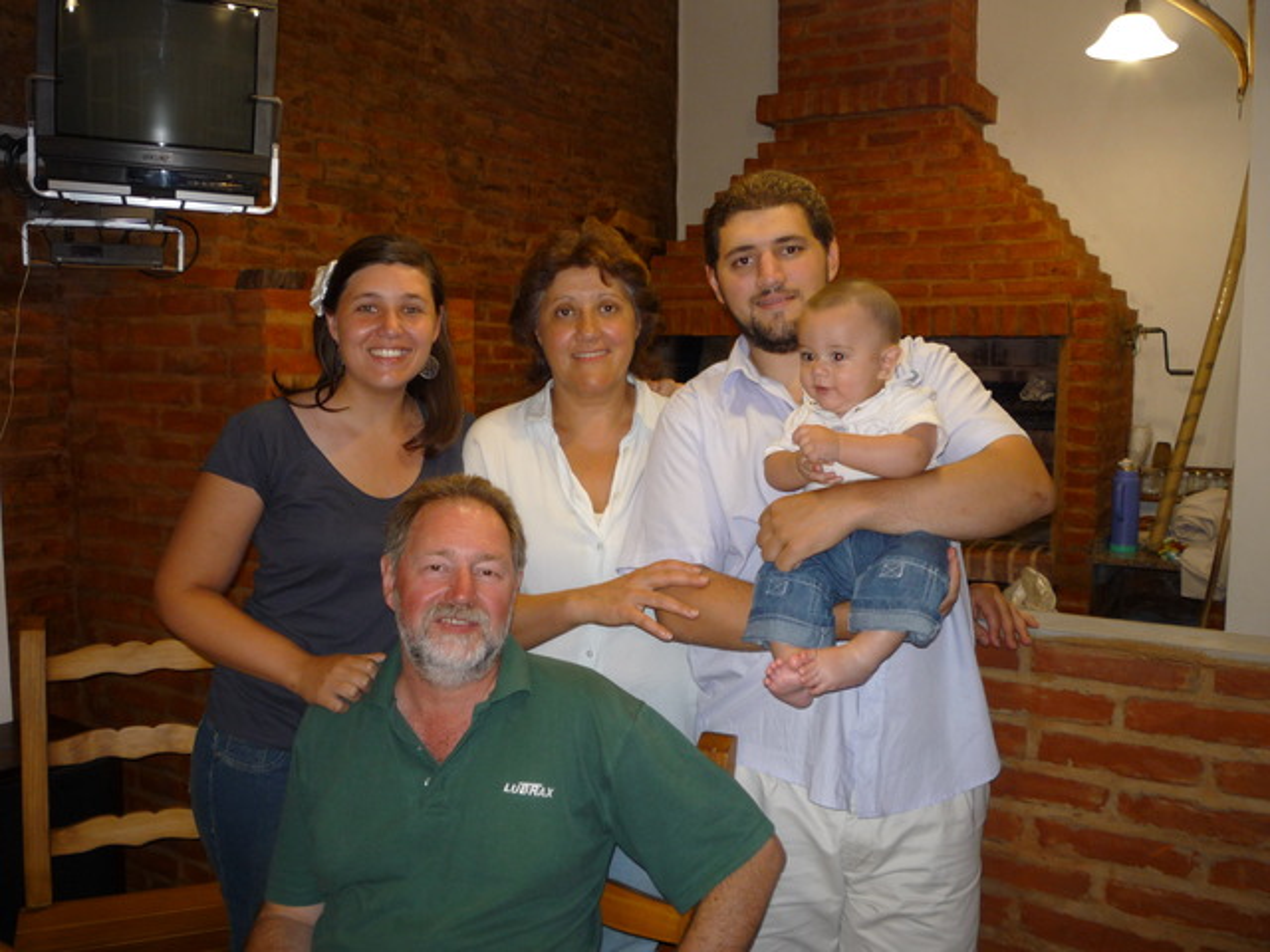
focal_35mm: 32
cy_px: 476
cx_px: 635
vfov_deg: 44.2
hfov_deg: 56.8
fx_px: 1174
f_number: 3.3
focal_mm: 5.2
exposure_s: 1/30
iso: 100
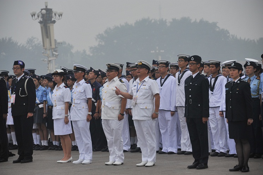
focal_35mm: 150
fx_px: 1095
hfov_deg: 13.7
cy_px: 88
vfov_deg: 9.1
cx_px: 132
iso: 500
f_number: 6.3
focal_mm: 150
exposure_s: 1/160
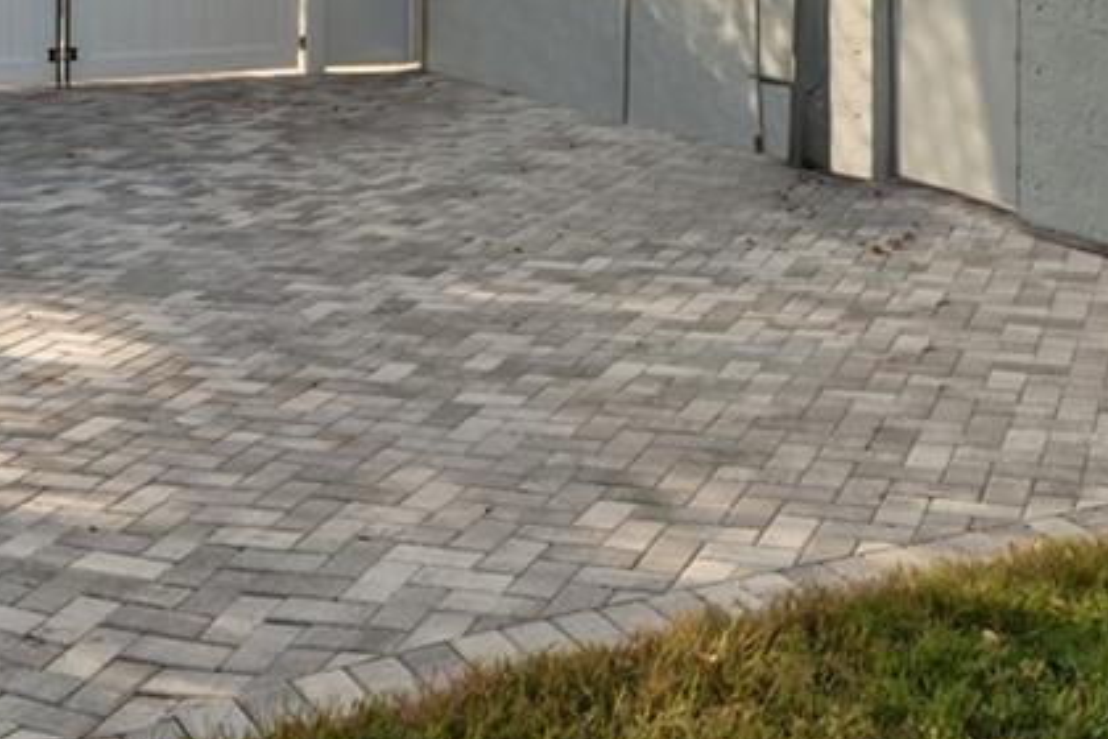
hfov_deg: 32.9
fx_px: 1877
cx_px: 528
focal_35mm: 61
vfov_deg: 20.6
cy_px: -179
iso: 250
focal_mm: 16
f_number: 9
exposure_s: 1/200
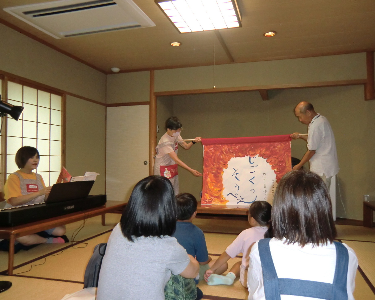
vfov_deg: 54.9
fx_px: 289
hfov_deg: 65.9
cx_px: 203
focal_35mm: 26
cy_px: 155
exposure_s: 1/60
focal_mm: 4.3
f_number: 3.2
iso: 400
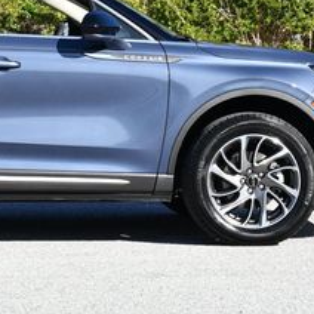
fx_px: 1580
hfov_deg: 11.3
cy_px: 40
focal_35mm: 154
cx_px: 13
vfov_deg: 11.3
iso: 200
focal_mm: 30
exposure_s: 1/250
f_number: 8
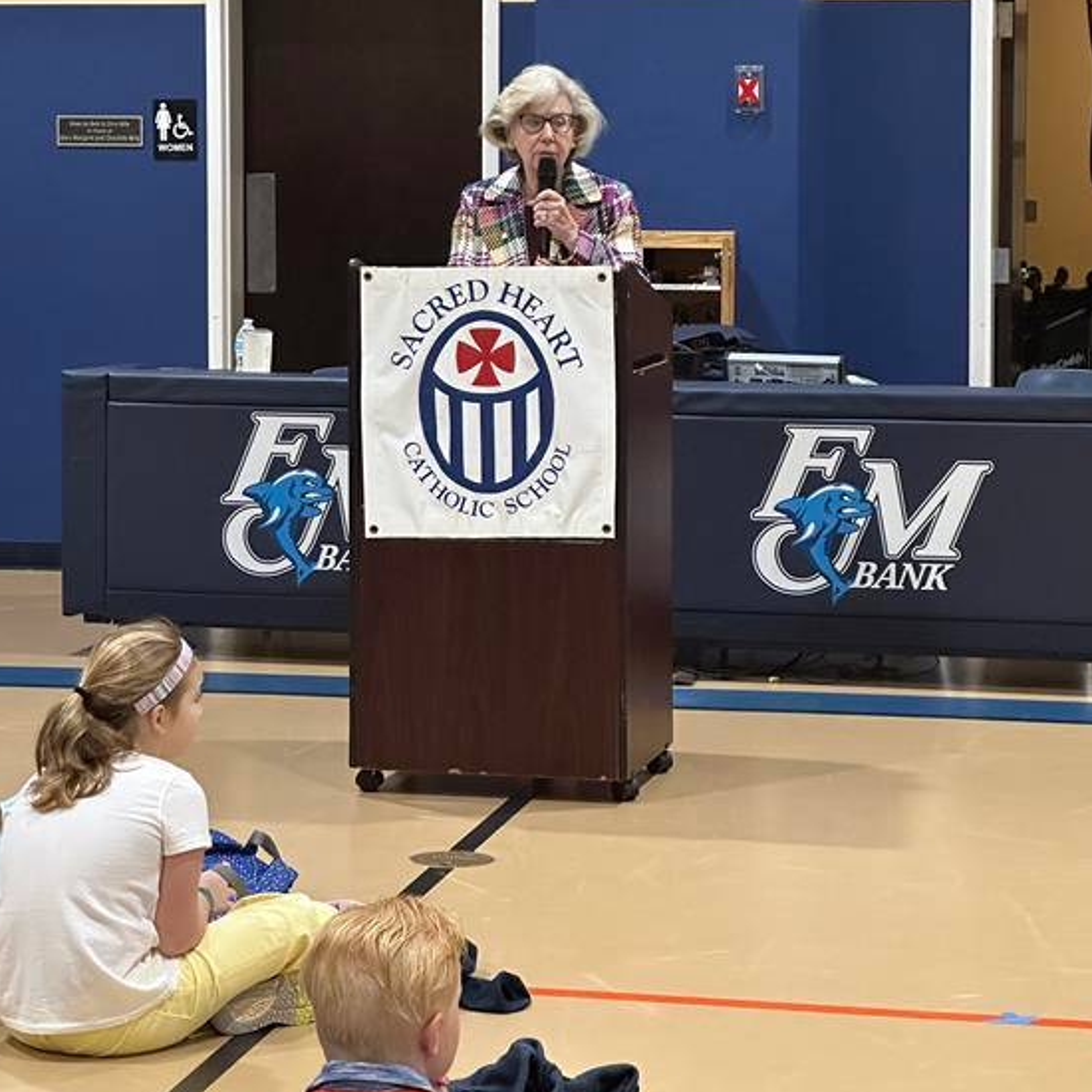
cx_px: 530
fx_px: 3533
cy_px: 393
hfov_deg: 17.6
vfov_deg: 17.5
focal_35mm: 99
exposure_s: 1/120
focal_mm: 9
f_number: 2.8
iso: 500
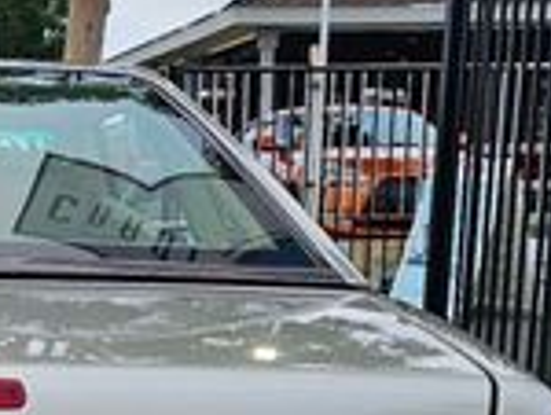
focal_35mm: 98
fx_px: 1562
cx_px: -165
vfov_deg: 14.8
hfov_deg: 18.6
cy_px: 459
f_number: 1.7
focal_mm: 6.3
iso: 10
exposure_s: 1/126
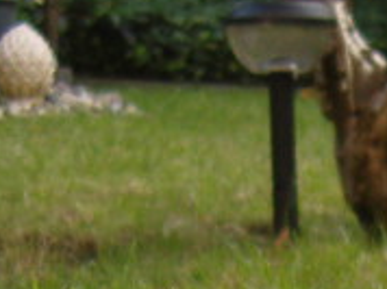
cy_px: 663
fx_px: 2188
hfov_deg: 9.9
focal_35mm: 196
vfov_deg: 7.2
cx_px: 476
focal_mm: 7.3
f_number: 2.8
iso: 100
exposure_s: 1/125
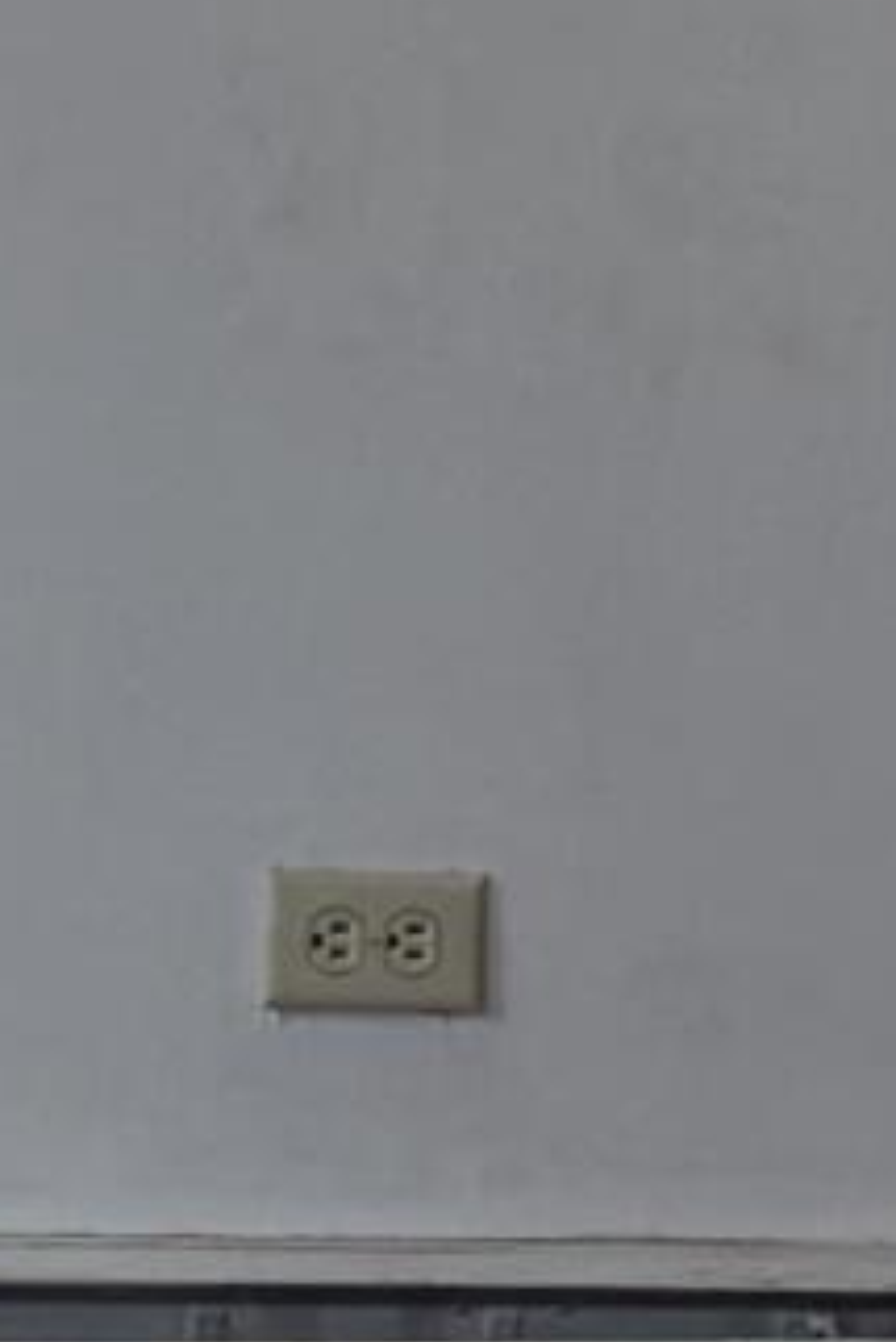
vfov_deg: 8.1
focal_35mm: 252
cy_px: 21
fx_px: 9397
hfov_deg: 5.4
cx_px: -800
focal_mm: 5.96
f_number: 1.6
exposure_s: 1/409
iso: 50
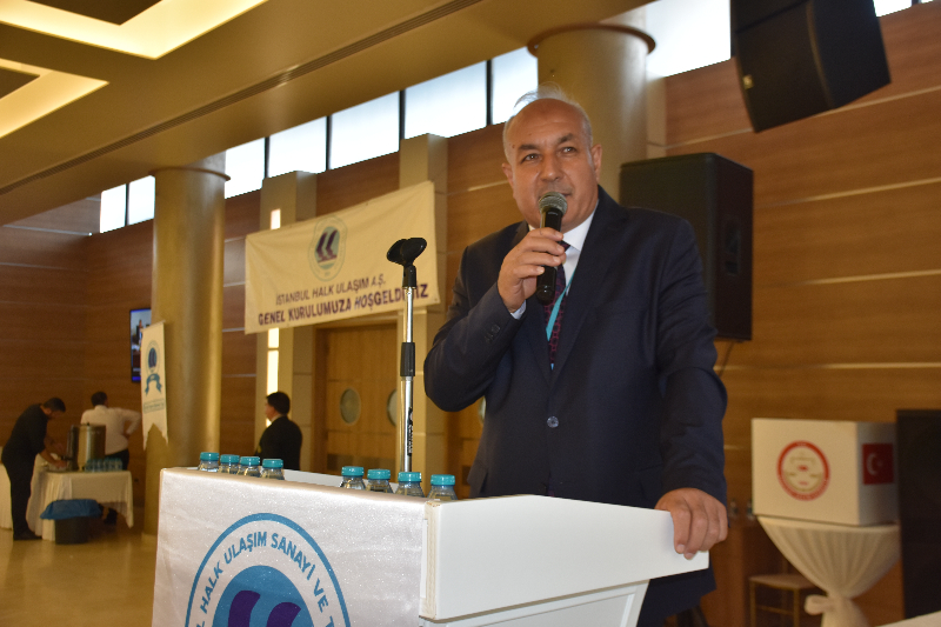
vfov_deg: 33.0
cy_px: 314
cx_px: 470
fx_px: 1058
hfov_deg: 47.9
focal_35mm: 40
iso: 450
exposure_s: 1/60
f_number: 4
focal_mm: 27
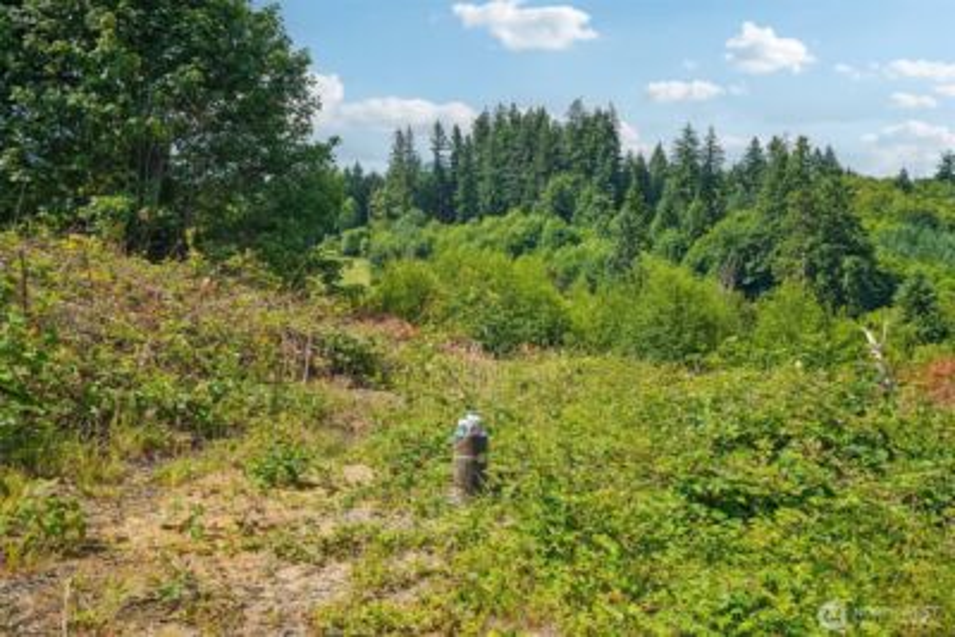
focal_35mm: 35
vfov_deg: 37.9
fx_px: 929
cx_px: 478
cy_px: 318
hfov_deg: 54.4
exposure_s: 1/500
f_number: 8
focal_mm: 35
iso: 400
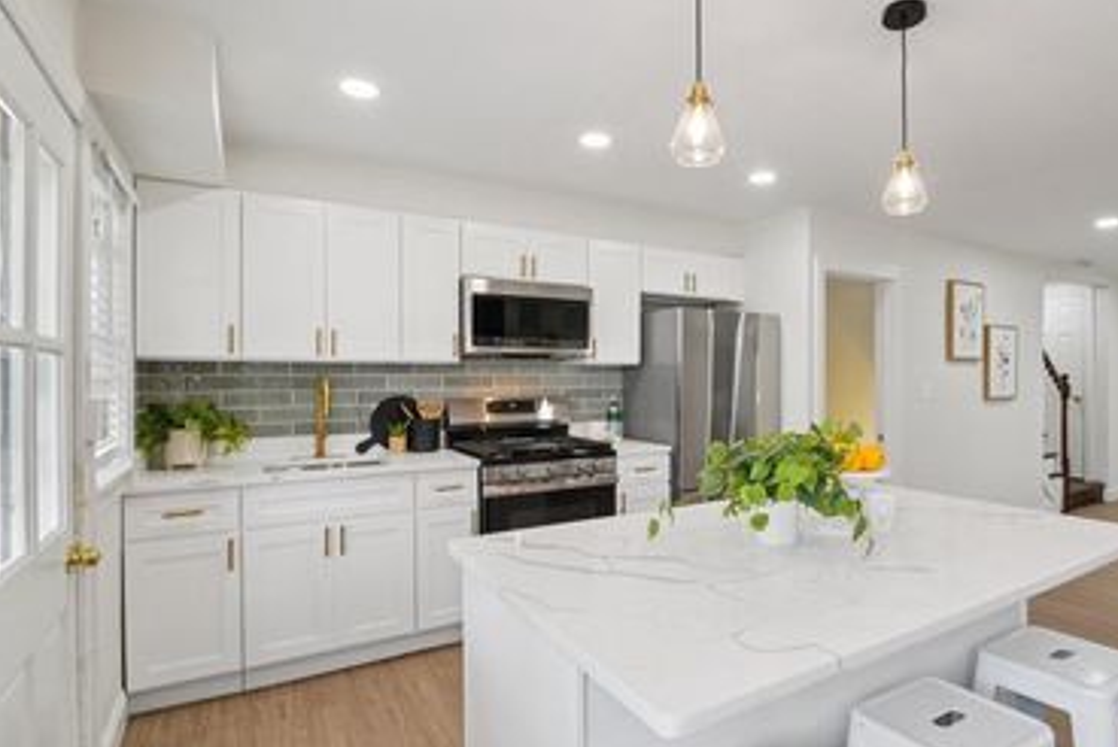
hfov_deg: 86.4
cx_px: 629
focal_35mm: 19
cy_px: 381
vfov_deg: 64.6
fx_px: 591
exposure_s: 1/30
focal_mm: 14
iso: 400
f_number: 8
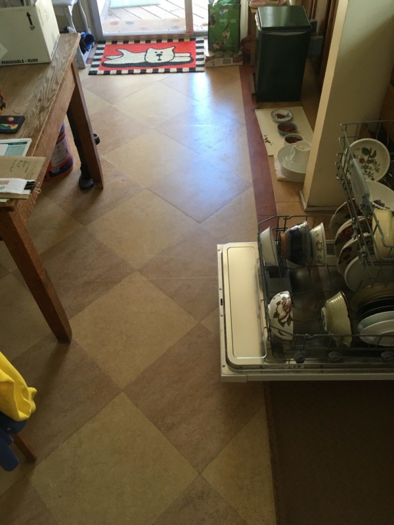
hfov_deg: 48.2
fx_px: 440
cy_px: 262
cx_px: 197
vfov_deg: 61.7
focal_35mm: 29
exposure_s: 1/30
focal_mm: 4.15
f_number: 2.2
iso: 40
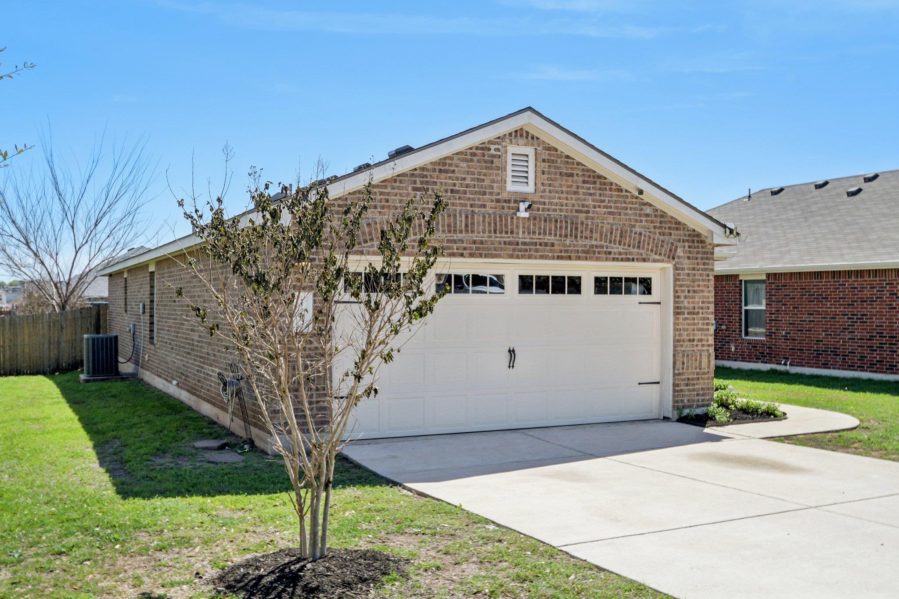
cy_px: 300
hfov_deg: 53.1
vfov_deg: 36.9
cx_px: 450
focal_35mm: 36
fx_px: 899
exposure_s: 1/500
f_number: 8
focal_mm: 24
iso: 400
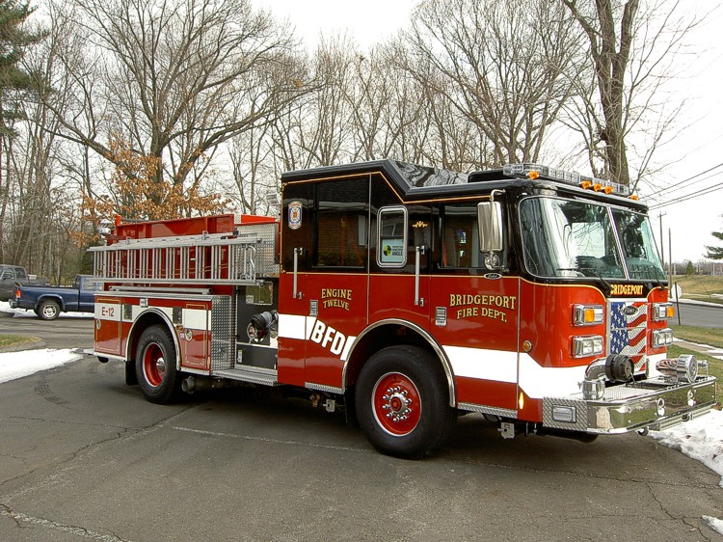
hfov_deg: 54.0
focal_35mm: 34
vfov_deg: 41.8
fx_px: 710
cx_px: 362
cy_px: 271
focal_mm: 5.6
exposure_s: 1/100
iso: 50
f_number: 4.7
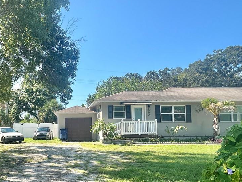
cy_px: 111
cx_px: 57
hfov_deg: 55.2
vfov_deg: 45.1
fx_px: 217
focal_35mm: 31
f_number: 2.2
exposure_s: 1/940
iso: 40
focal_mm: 2.22
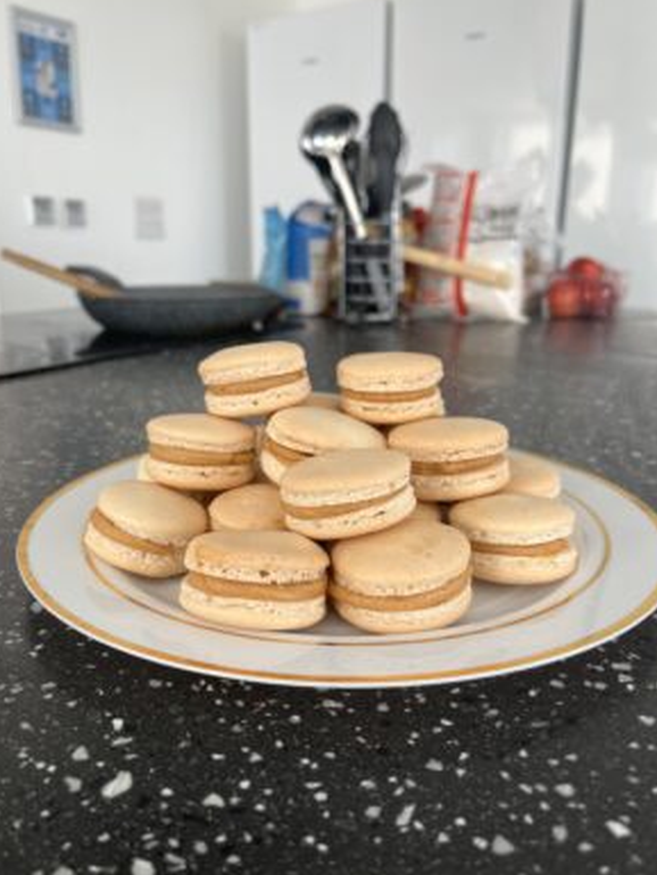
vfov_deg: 65.3
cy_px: 443
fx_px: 683
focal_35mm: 27
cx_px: 327
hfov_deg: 51.4
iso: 80
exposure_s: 1/122
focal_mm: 5.1
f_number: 1.6
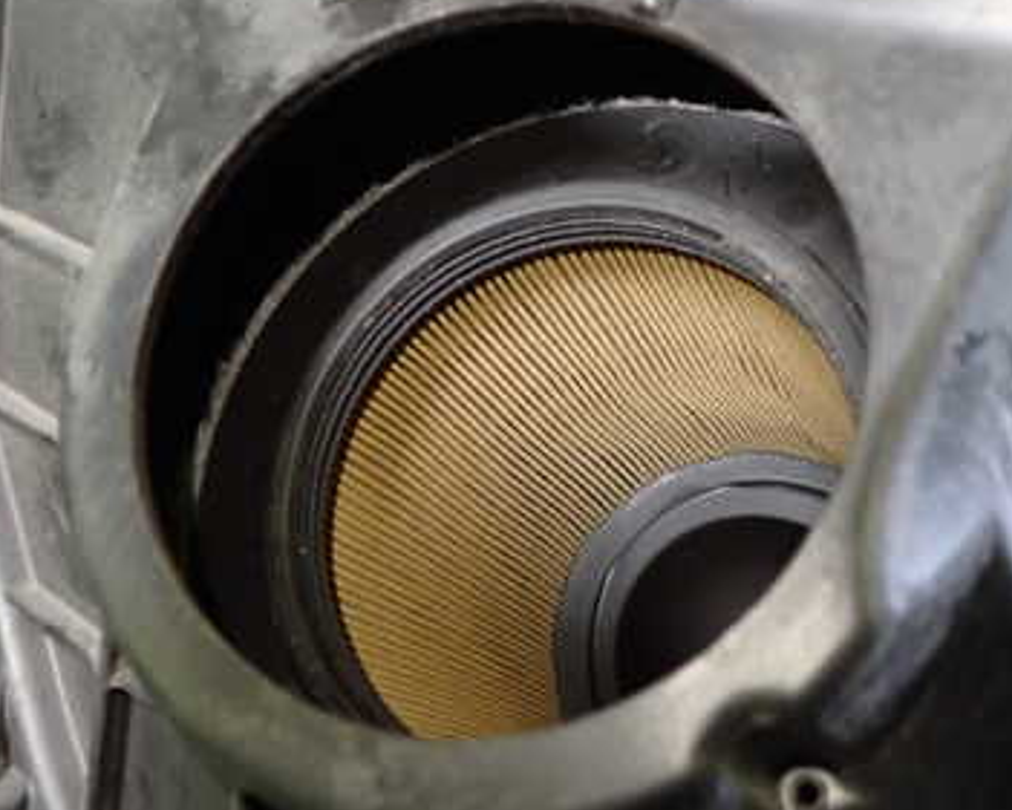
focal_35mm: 50
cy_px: 329
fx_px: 1498
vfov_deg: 30.2
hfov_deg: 37.3
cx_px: 464
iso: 500
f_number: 2.3
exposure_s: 1/30
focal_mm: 5.4
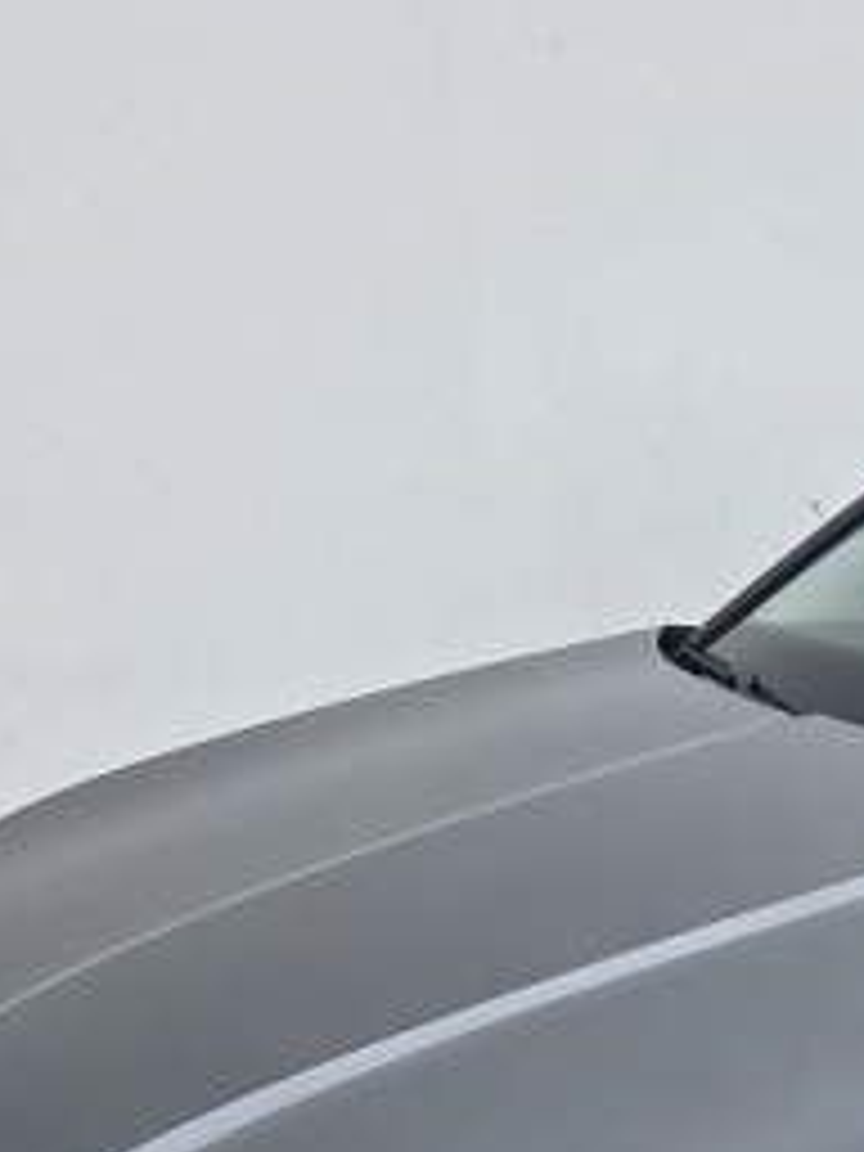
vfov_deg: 24.9
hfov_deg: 18.2
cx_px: 1287
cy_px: 1305
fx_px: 2396
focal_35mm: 72
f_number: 1.8
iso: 64
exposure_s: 1/180
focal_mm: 5.4
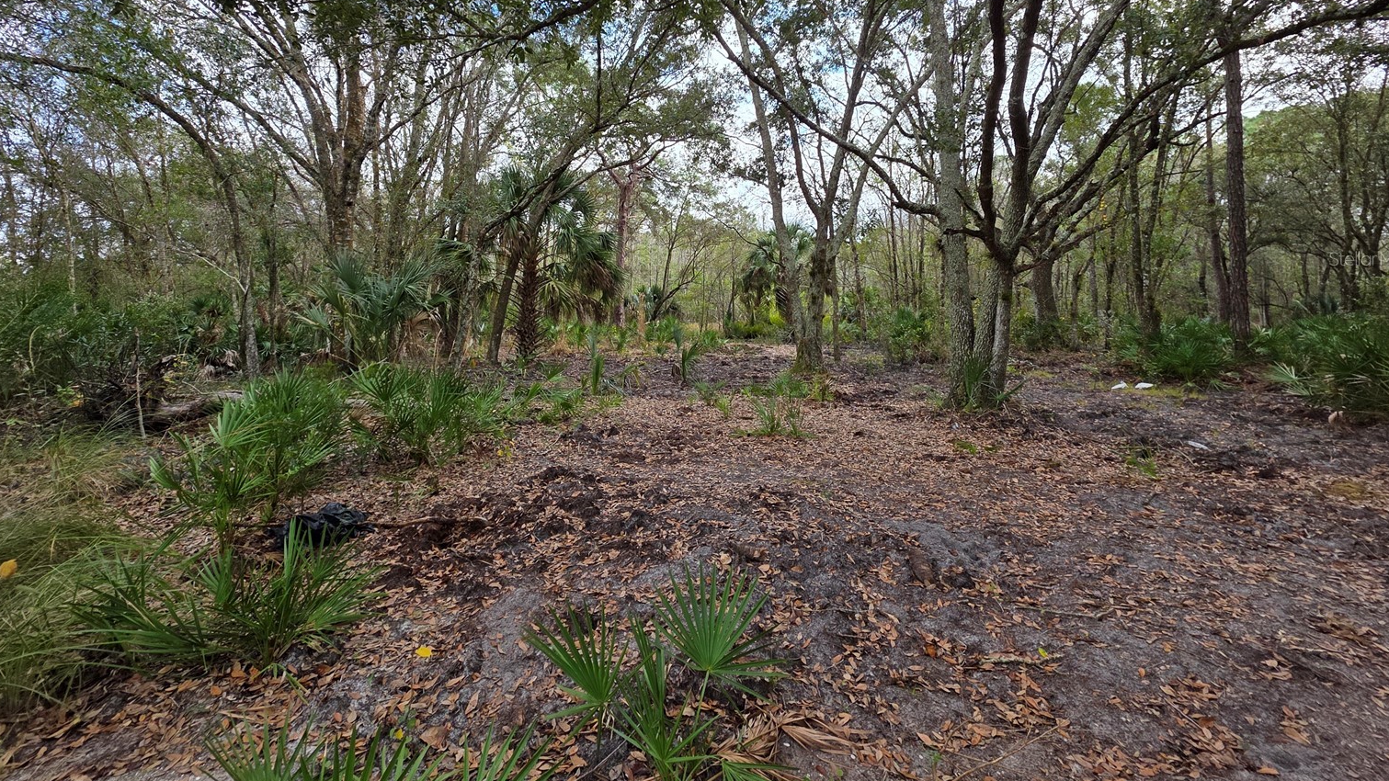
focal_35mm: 15
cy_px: 258
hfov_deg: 103.0
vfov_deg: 68.5
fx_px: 552
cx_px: 680
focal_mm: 2.2
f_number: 1.9
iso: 40
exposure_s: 1/292
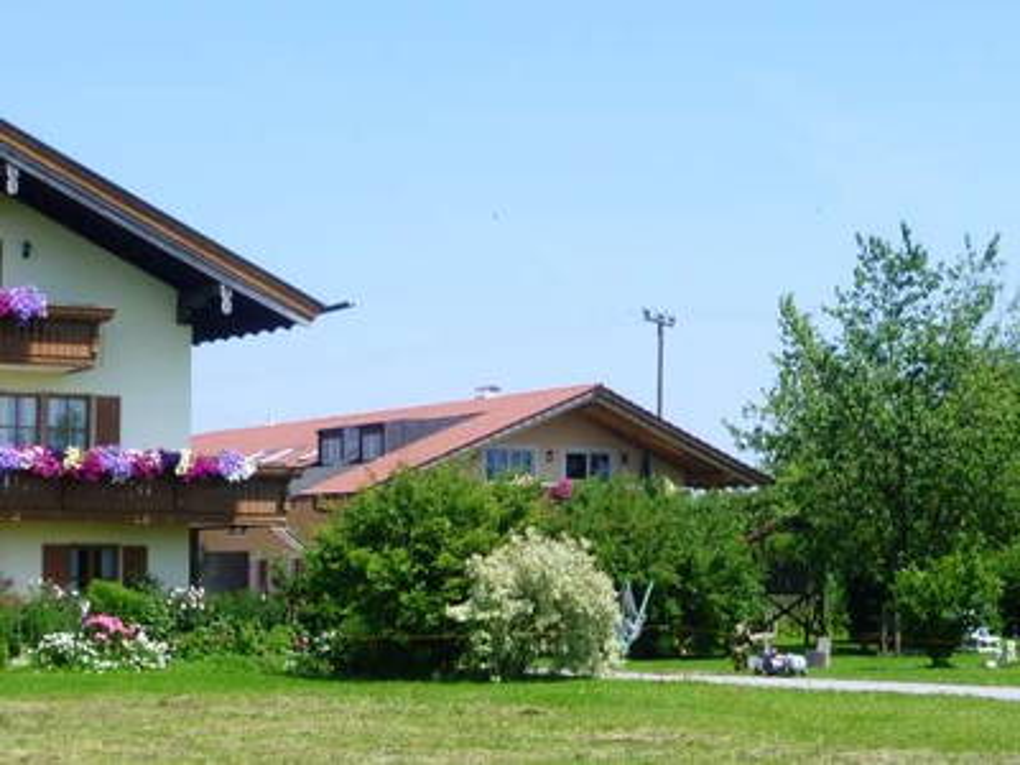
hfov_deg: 43.9
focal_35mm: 43
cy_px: 382
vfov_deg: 33.6
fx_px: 1267
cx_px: 510
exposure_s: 1/400
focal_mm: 7.7
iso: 80
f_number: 4
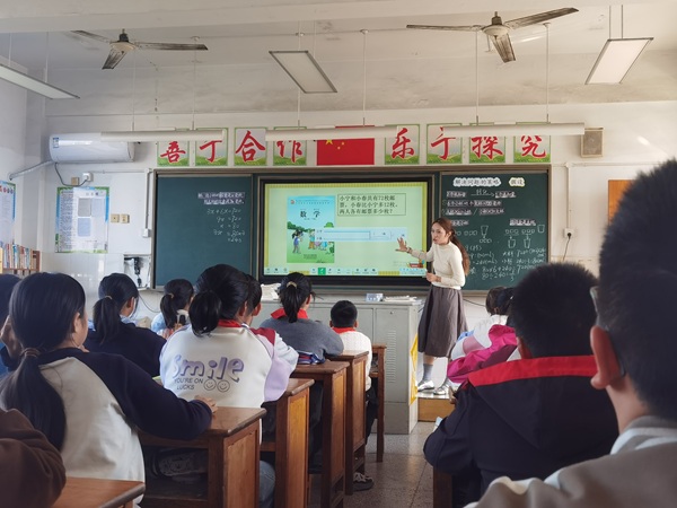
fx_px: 802
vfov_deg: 35.1
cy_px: 254
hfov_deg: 45.8
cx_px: 338
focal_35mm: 41
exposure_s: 1/127
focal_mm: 6.71
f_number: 1.9
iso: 50
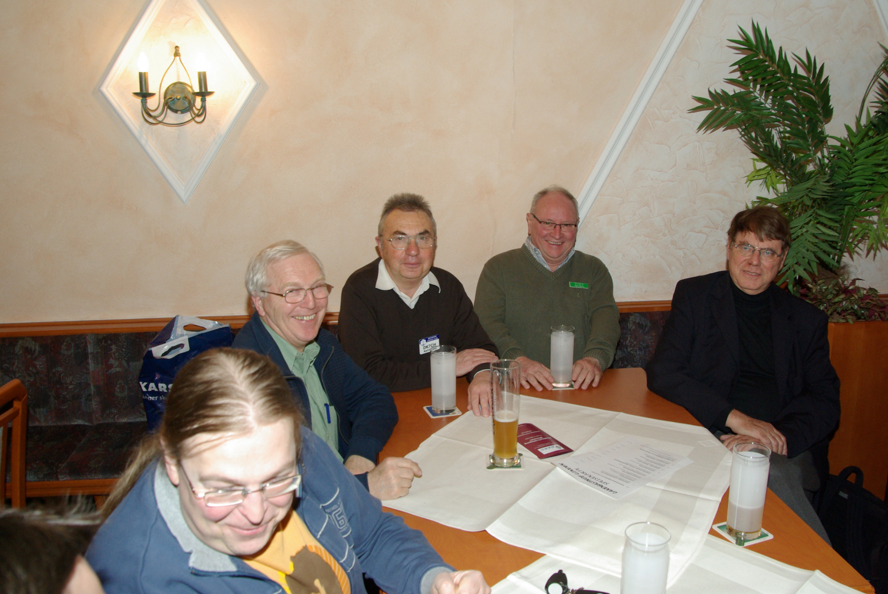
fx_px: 741
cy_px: 274
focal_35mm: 30
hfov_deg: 61.8
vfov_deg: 43.7
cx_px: 468
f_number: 5.6
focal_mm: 18
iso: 560
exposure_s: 1/30
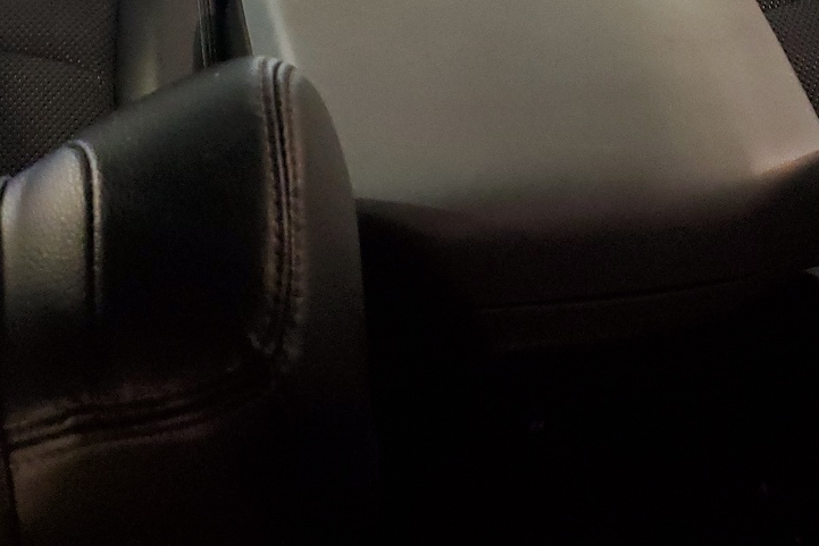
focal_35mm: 60
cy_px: -127
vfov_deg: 20.9
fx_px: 1365
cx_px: 340
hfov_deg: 33.3
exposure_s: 1/30
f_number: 1.5
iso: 376
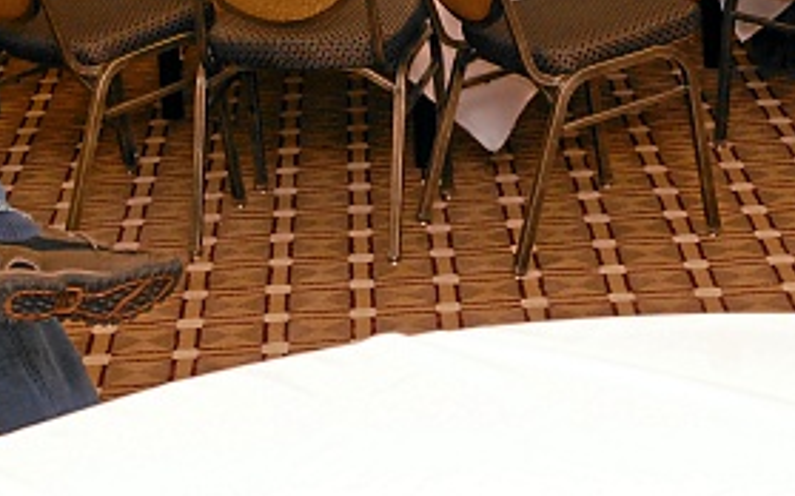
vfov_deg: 10.8
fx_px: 2583
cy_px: -90
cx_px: 291
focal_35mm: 119
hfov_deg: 17.5
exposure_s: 1/60
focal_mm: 31
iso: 400
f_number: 5.6
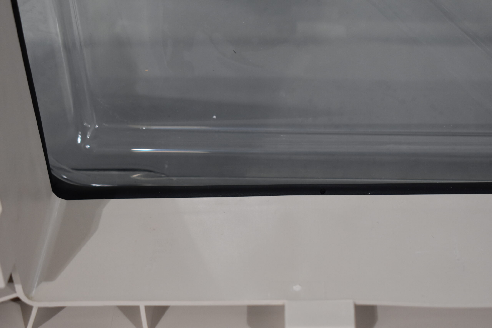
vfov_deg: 18.2
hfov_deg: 27.0
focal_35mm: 75
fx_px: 1025
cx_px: 246
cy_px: 164
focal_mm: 50
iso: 800
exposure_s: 1/160
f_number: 5.6
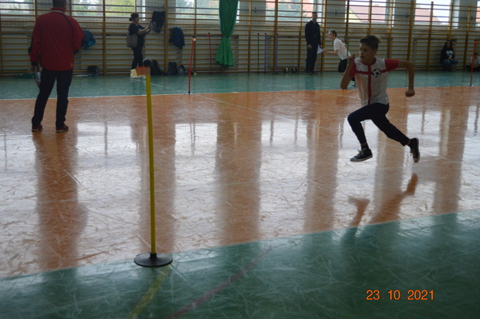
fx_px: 639
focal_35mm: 48
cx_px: 240
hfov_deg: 41.1
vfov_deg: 28.0
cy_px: 160
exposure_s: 1/500
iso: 1250
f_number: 4.8
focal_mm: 32
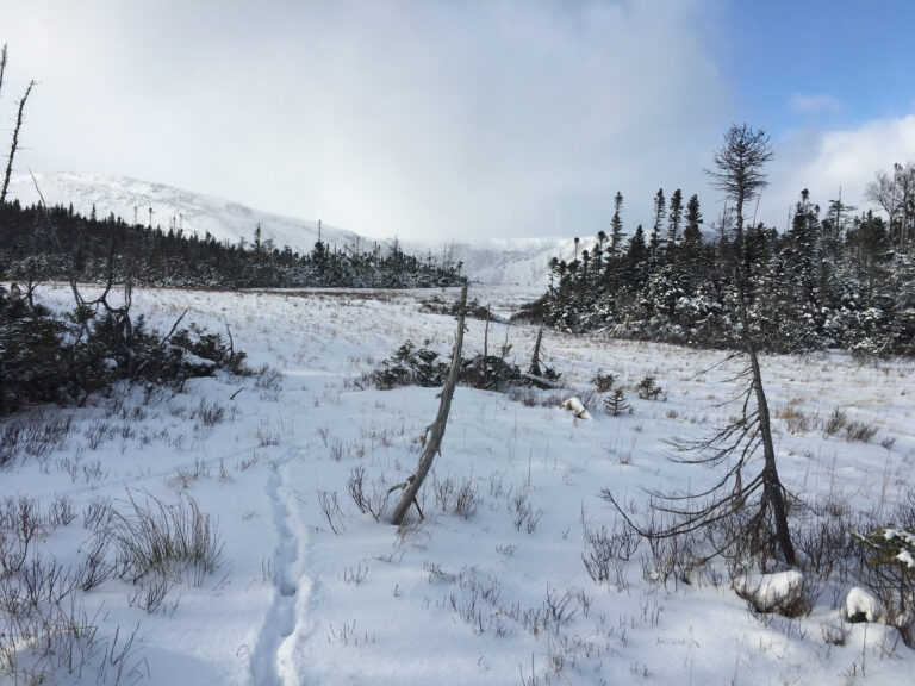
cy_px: 343
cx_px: 458
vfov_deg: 48.2
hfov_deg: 61.7
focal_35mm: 29
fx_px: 767
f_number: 2.2
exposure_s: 1/1709
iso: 25
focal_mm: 4.15
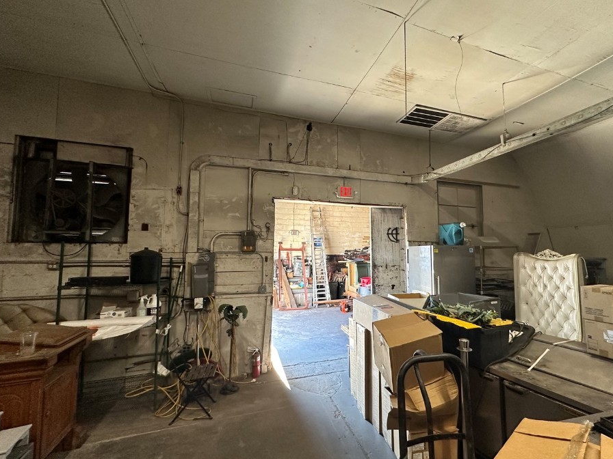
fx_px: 283
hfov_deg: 94.0
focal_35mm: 16
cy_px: 235
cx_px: 345
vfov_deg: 78.1
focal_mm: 2.22
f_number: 2.2
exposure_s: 1/120
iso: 320
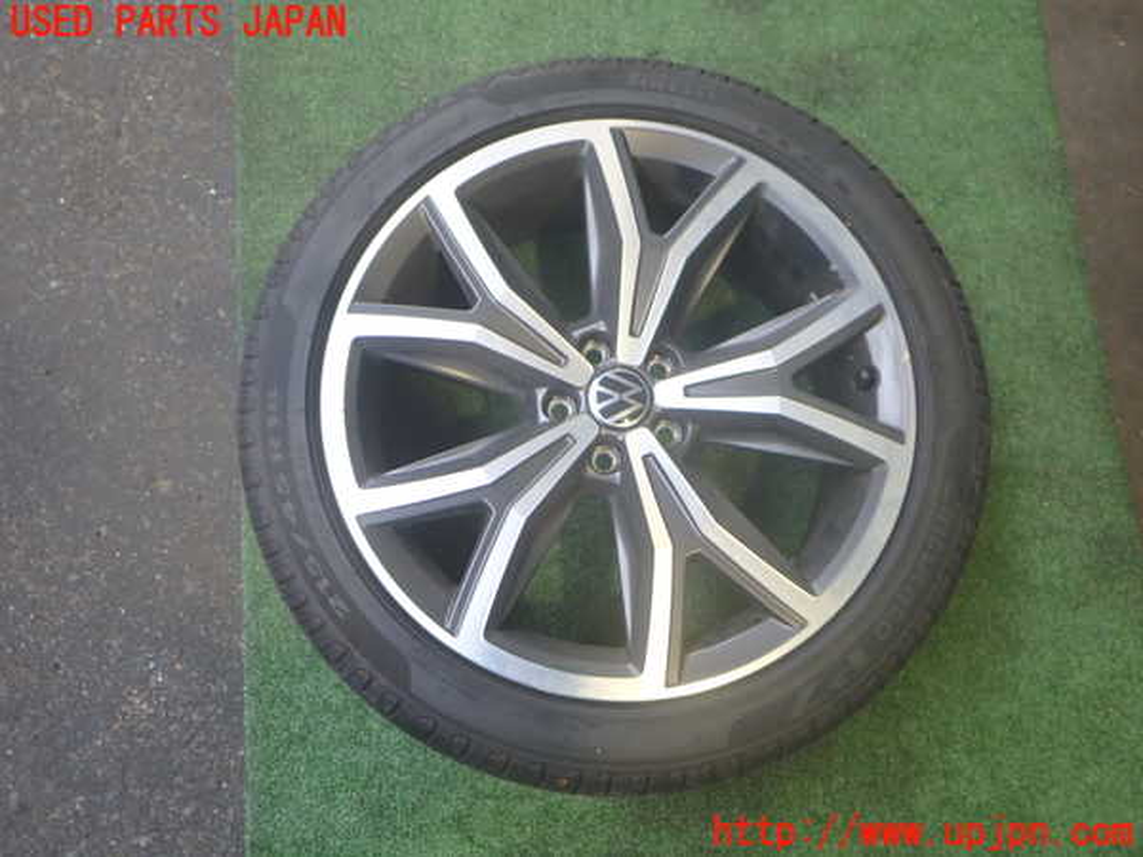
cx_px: 572
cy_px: 428
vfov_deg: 46.8
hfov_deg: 60.0
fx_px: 991
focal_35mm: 30
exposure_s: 1/40
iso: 200
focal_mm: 5.4
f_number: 2.3
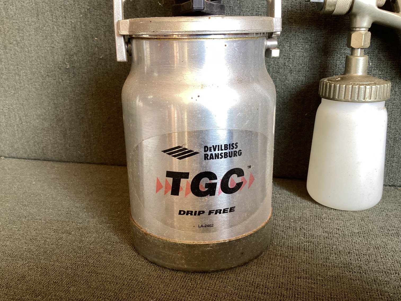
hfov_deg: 58.3
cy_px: 150
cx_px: 200
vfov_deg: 45.4
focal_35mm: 31
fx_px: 359
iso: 64
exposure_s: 1/50
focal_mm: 3.3
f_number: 2.4
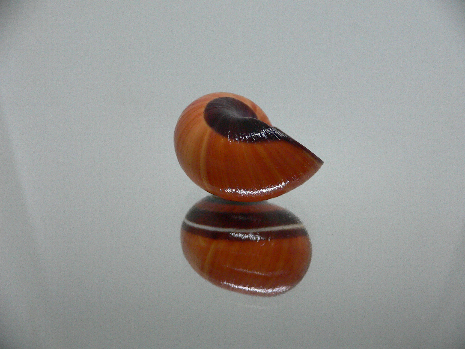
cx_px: 232
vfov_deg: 40.7
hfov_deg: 52.6
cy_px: 174
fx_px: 470
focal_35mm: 35
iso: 200
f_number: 2.8
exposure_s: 1/60
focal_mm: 4.6
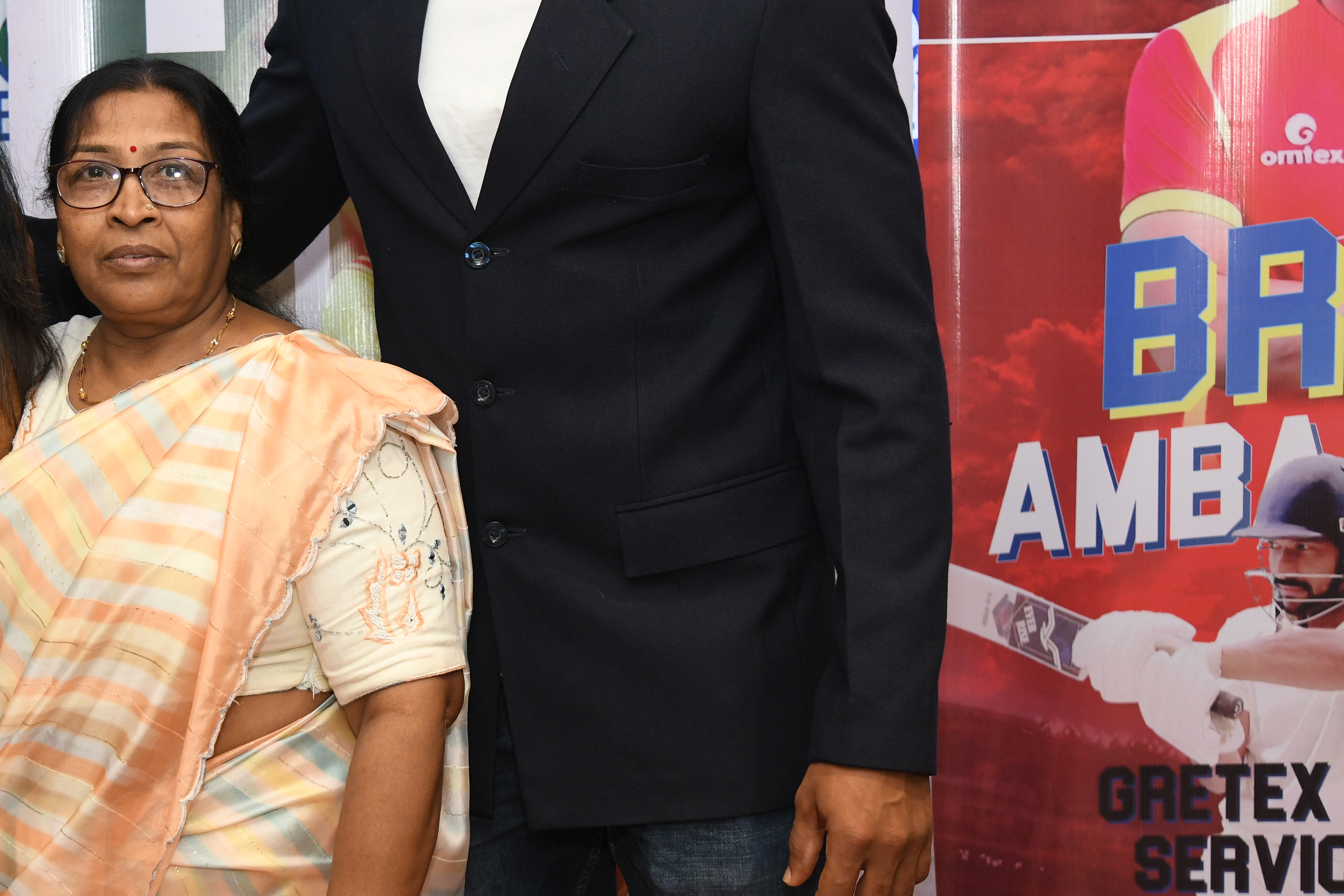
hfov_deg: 27.6
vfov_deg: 18.9
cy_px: 352
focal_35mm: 72
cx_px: 290
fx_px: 2688
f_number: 4.5
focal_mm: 38
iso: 1250
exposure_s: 1/160
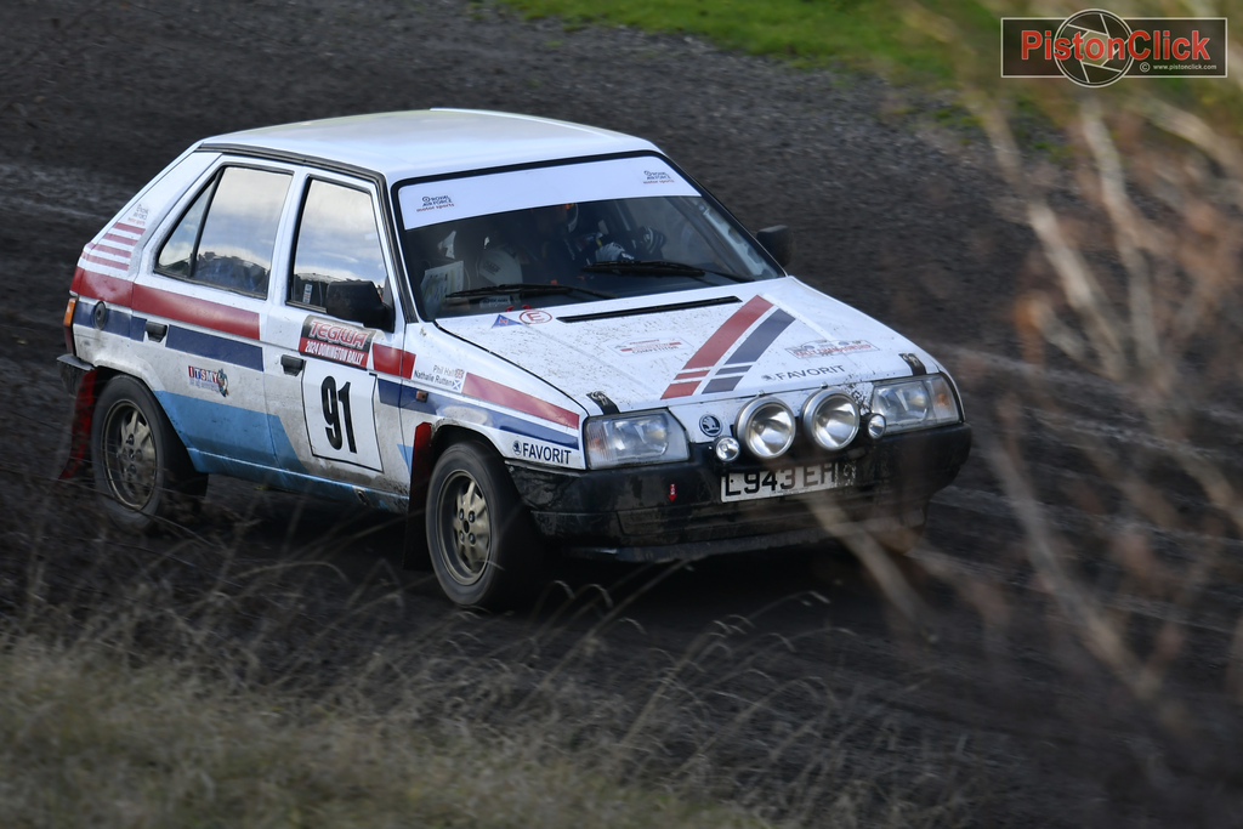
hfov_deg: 4.6
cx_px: 622
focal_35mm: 450
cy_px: 414
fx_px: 15539
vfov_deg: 3.1
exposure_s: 1/400
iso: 100
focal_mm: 300
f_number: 4
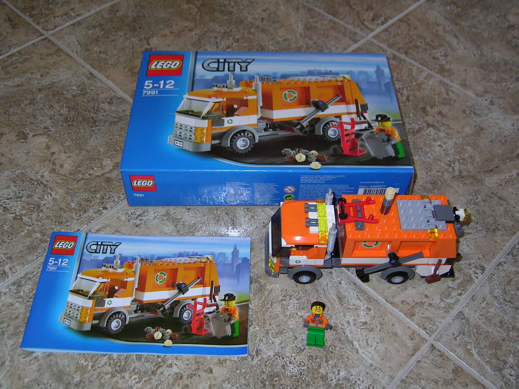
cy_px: 194
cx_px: 260
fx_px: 540
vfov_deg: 39.7
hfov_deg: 51.4
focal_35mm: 36
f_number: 2.8
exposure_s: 1/30
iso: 100
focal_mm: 5.6
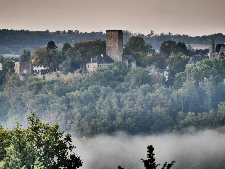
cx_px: 112
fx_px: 2601
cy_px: 84
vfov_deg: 3.7
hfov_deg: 5.0
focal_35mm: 400
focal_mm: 200
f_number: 5.6
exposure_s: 1/500
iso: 800
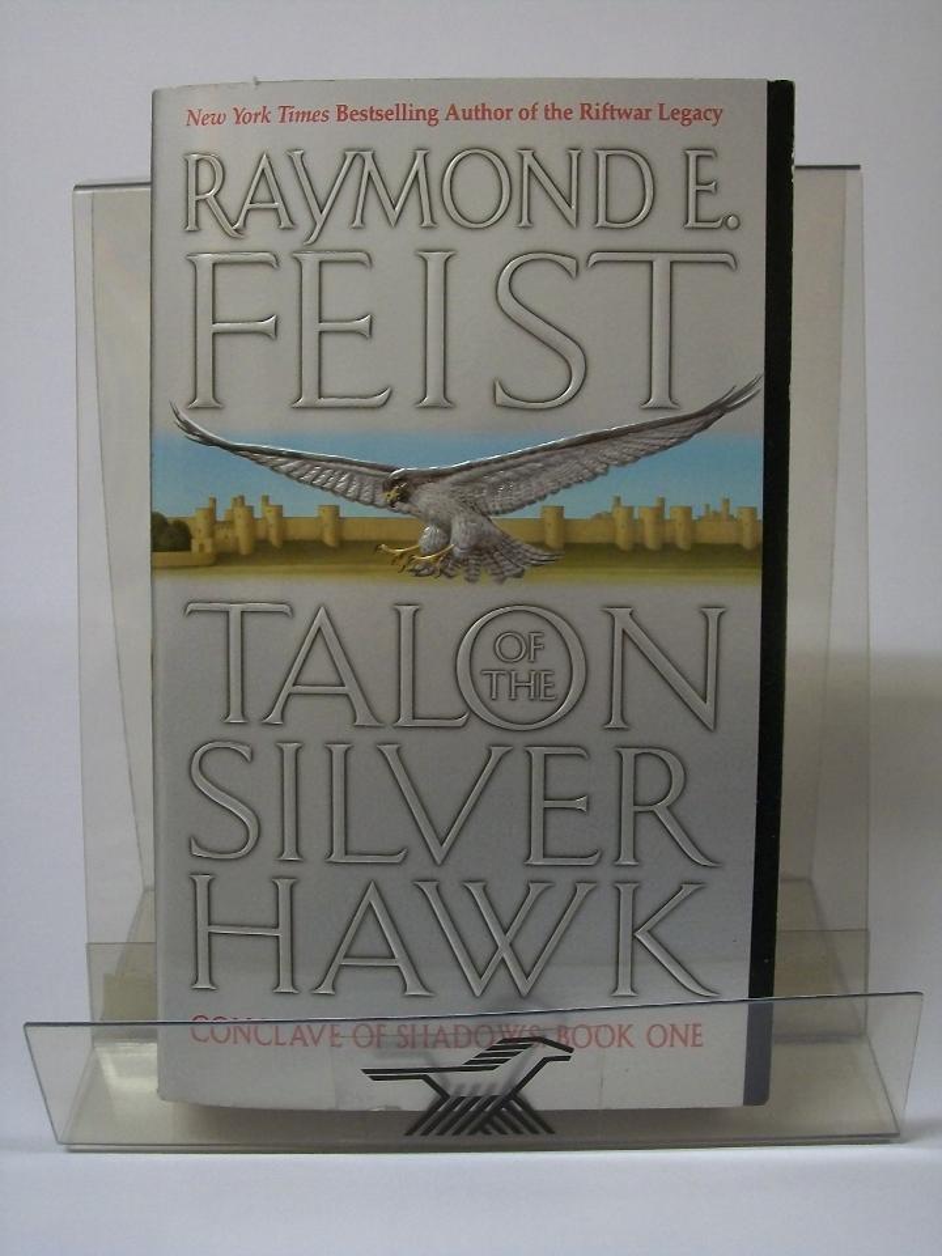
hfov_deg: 32.2
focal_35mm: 45
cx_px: 471
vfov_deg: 42.1
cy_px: 628
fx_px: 1633
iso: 160
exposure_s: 1/30
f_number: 3
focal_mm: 7.6
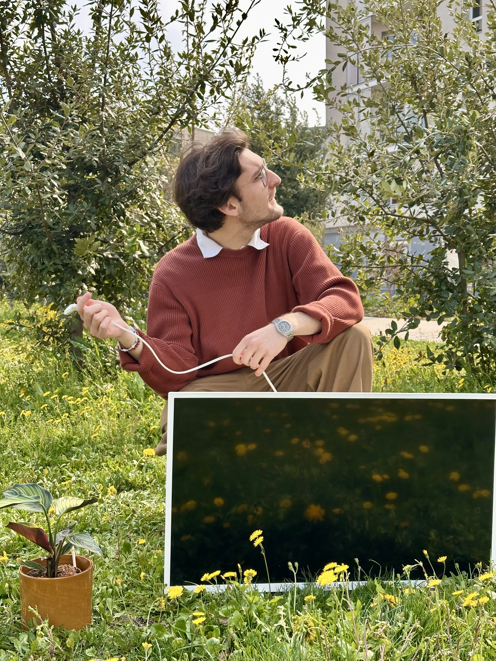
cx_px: 248
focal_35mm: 48
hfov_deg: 30.3
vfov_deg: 39.7
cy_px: 330
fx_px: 917
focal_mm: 6.86
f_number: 1.78
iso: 64
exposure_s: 1/962
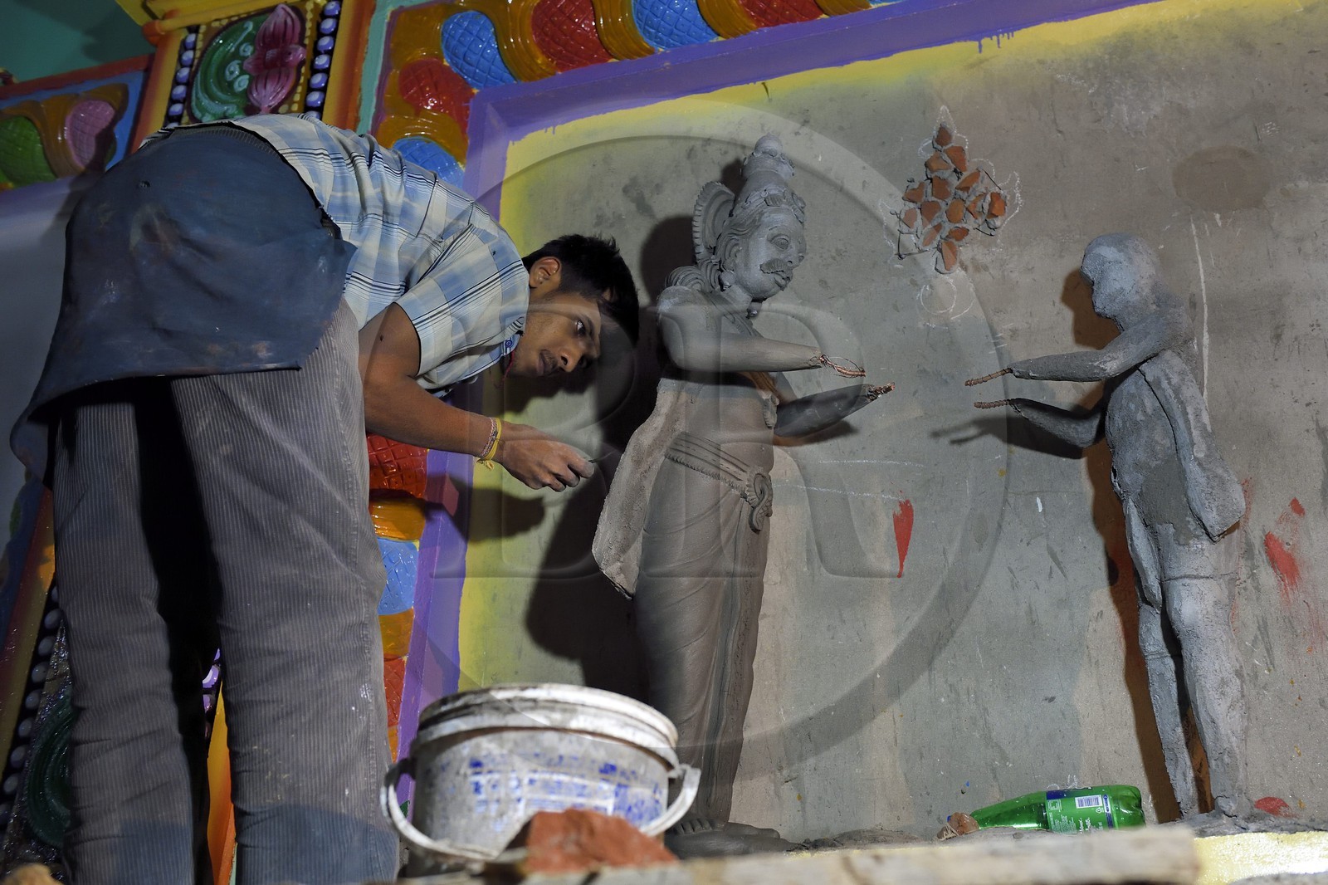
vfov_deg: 36.9
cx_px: 664
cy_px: 442
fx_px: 1328
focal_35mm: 36
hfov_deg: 53.1
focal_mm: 36
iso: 3200
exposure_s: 1/60
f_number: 4.5
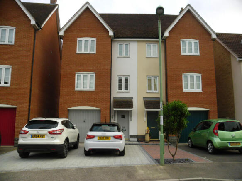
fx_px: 189
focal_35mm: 27
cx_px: 121
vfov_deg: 51.3
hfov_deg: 65.3
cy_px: 90
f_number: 3.5
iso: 80
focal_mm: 4.9
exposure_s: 1/267
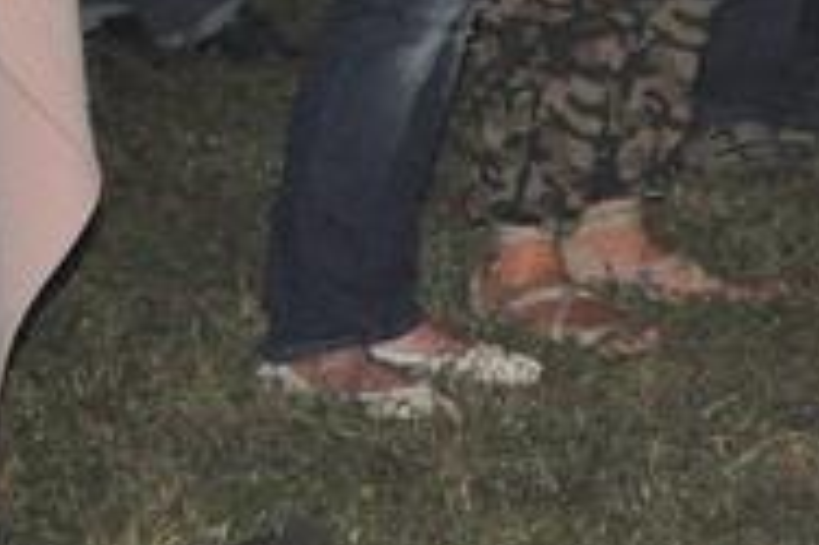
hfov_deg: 4.3
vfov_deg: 2.9
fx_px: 10797
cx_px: 610
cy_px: -595
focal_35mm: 475
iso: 3200
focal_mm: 70
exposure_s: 1/60
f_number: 5.6
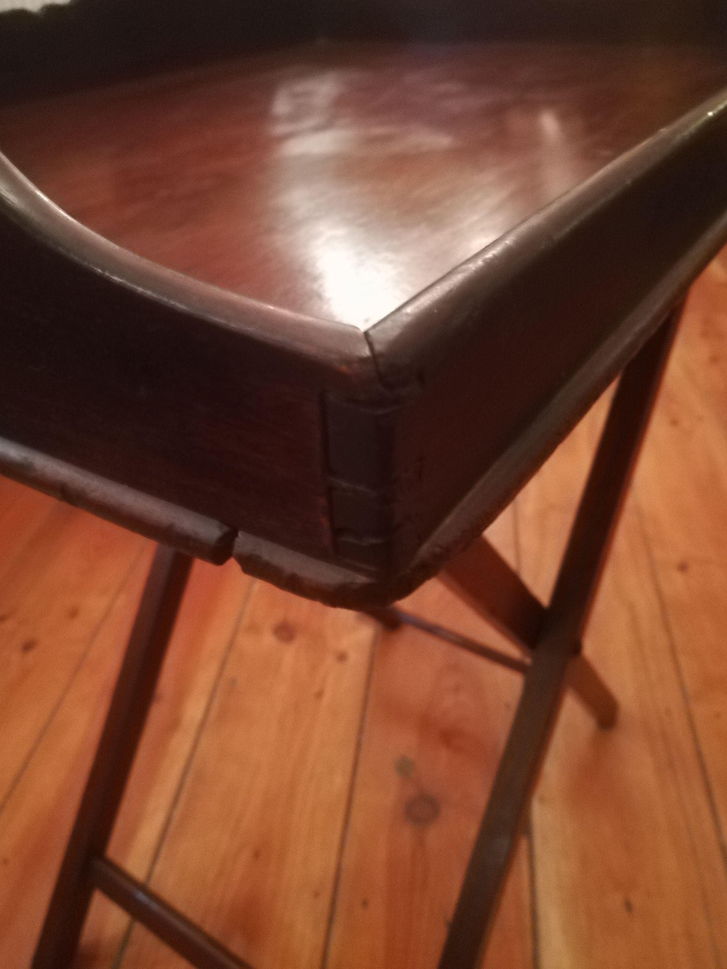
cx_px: 358
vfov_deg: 65.3
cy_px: 467
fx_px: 756
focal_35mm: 27
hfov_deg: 51.4
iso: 1000
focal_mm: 3.83
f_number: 2.2
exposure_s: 1/14.3
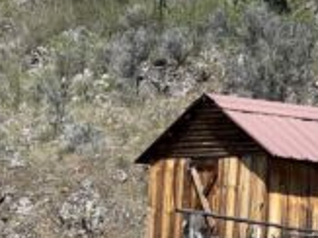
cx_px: 328
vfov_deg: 5.0
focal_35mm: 294
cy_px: 228
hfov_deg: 6.7
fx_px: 2699
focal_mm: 15.66
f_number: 2.8
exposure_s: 1/1004
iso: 50
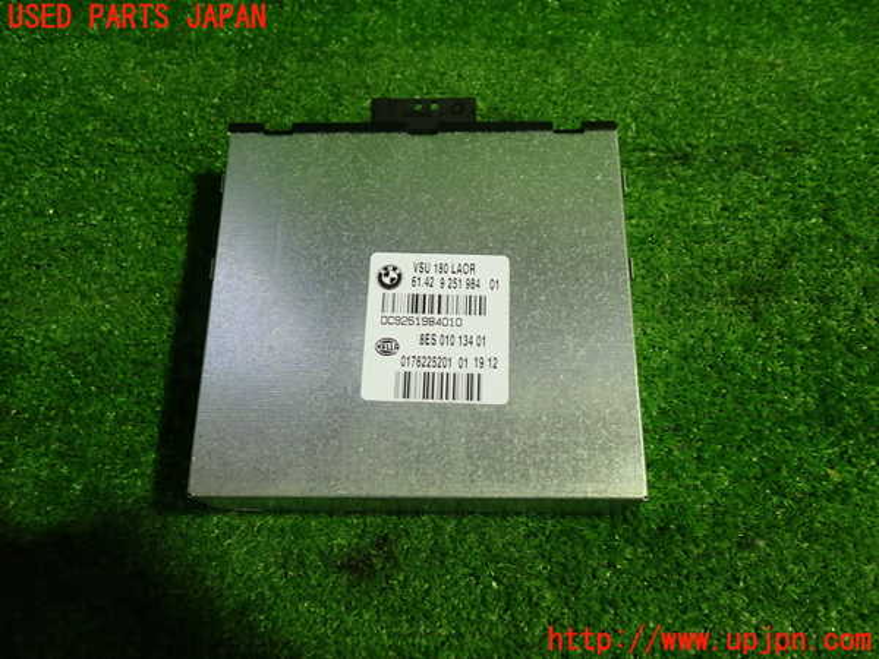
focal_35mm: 30
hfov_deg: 60.0
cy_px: 330
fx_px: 762
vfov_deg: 46.8
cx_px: 440
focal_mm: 5.4
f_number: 2.3
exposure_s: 1/50
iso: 200
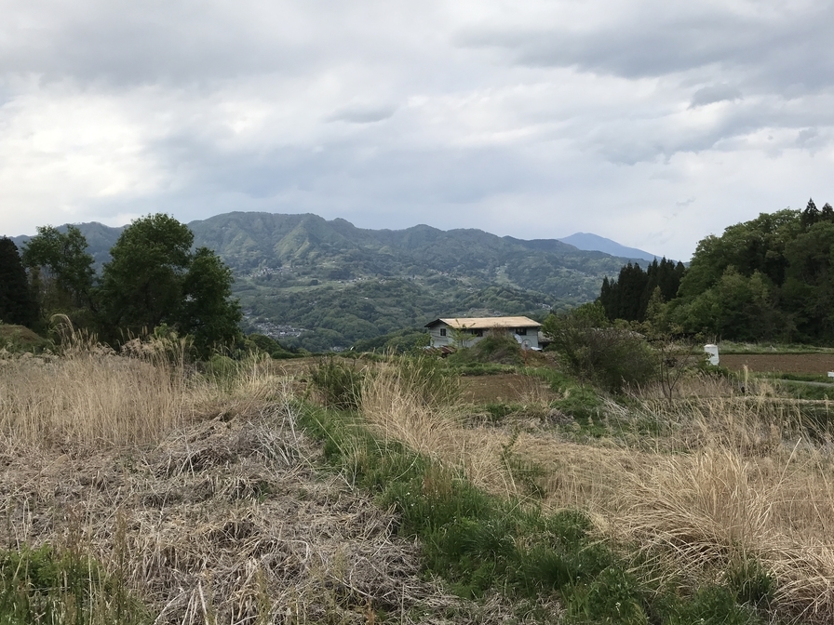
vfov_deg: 44.1
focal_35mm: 32
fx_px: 771
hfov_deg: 56.8
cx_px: 419
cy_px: 273
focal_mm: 3.99
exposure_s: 1/2336
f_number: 1.8
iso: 20
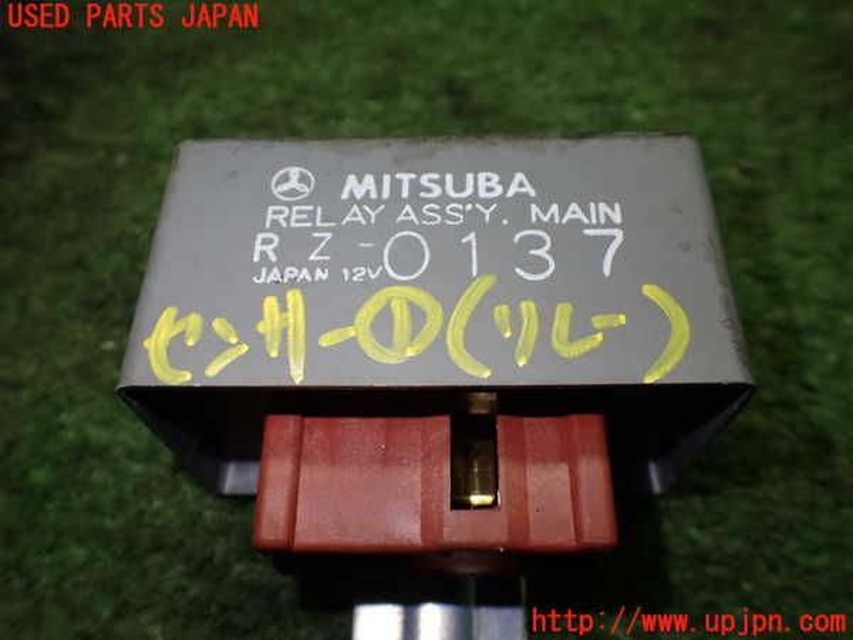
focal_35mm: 30
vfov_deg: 46.8
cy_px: 320
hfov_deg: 60.0
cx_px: 426
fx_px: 739
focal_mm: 5.4
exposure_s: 1/125
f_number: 2.3
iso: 200
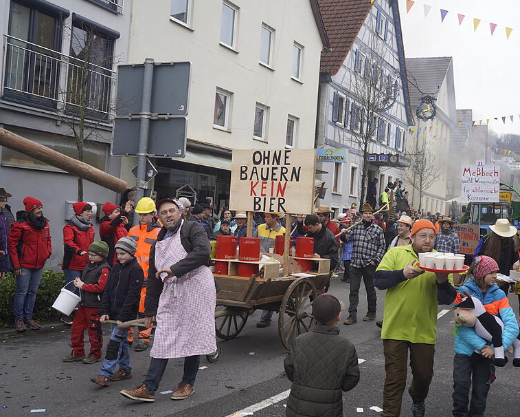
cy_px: 214
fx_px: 554
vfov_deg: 41.2
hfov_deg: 50.0
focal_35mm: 36
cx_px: 307
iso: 100
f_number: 4
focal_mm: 31
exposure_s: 1/160
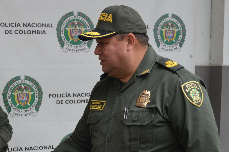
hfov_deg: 24.1
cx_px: 39
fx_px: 527
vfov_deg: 16.3
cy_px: 120
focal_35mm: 83
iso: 360
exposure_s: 1/125
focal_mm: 32
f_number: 5.6
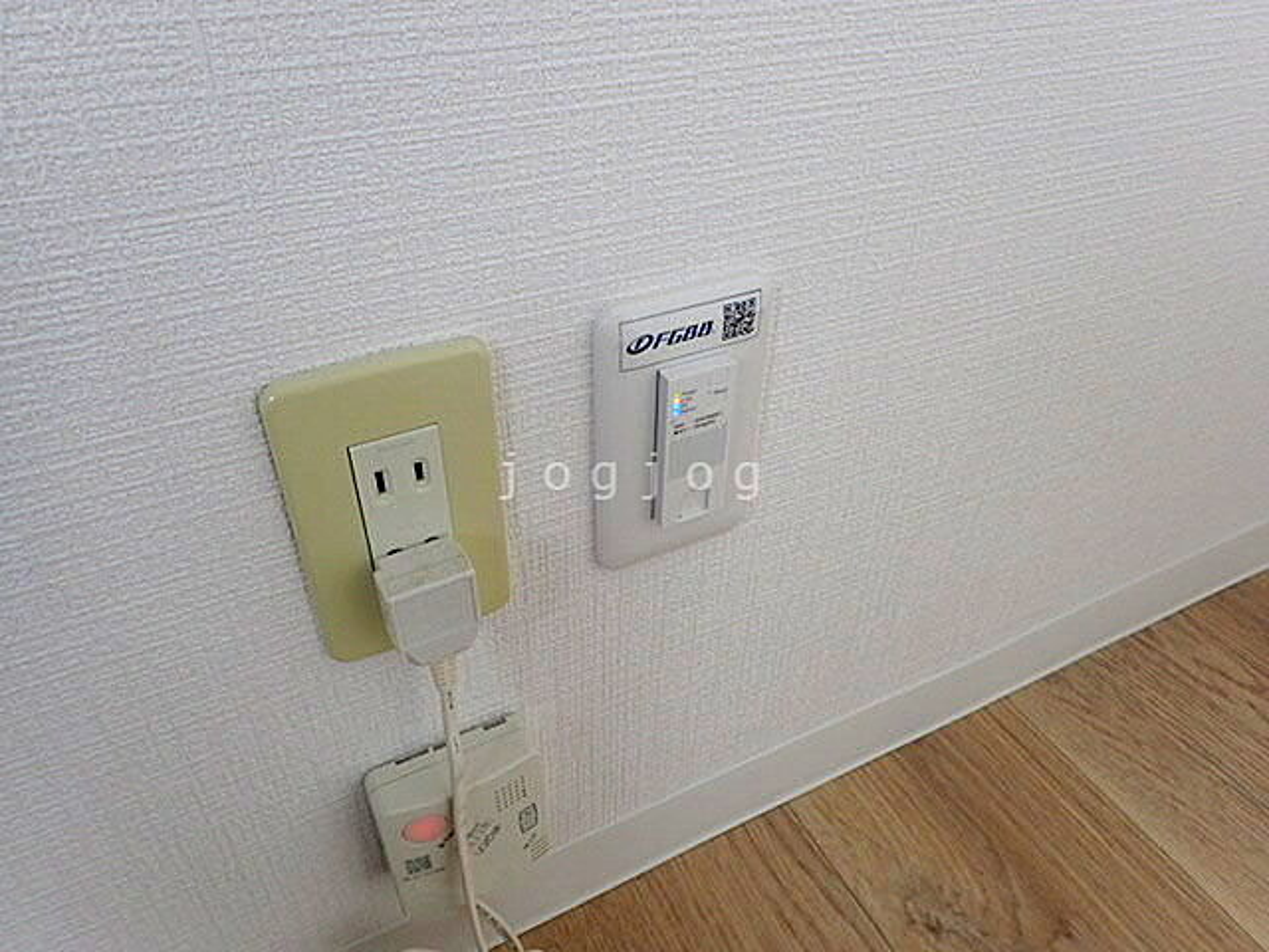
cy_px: 476
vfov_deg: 54.9
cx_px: 634
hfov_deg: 69.4
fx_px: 916
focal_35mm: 25
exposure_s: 1/60
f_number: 2.8
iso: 100
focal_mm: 4.5
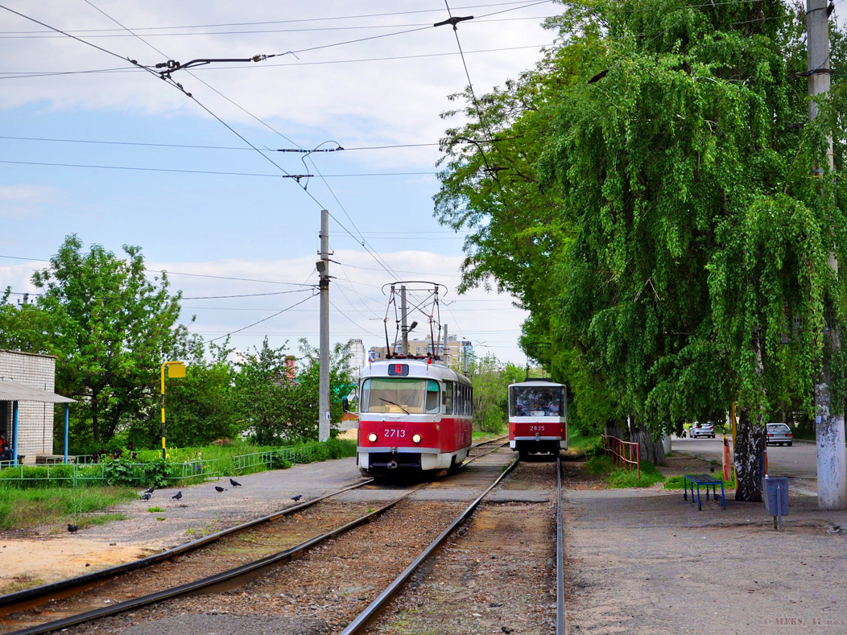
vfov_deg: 31.5
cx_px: 440
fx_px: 1126
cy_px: 315
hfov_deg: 41.2
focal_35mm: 46
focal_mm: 28
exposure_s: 1/400
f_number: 7.1
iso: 200
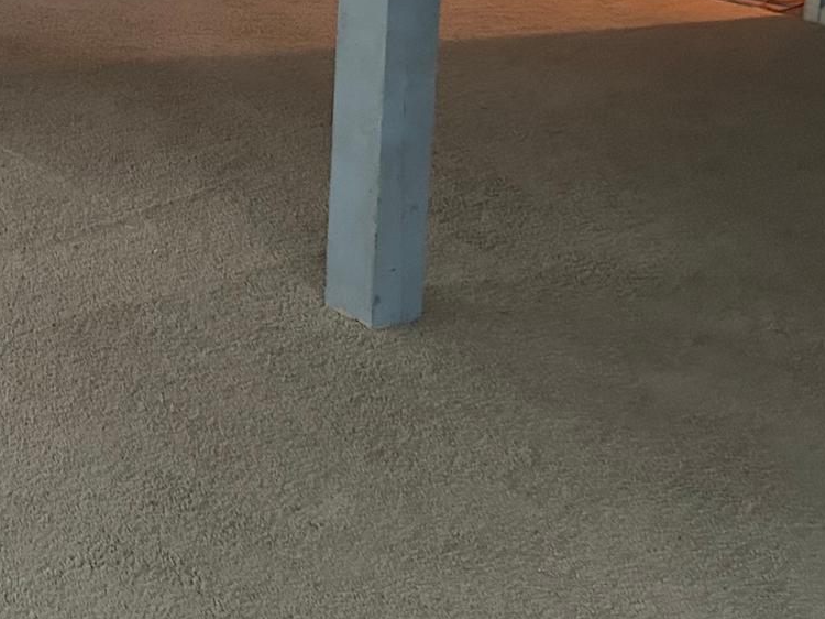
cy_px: -32
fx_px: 1692
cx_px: -217
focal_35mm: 71
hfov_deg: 24.3
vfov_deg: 19.9
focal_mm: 5.7
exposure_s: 1/40
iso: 500
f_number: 1.5
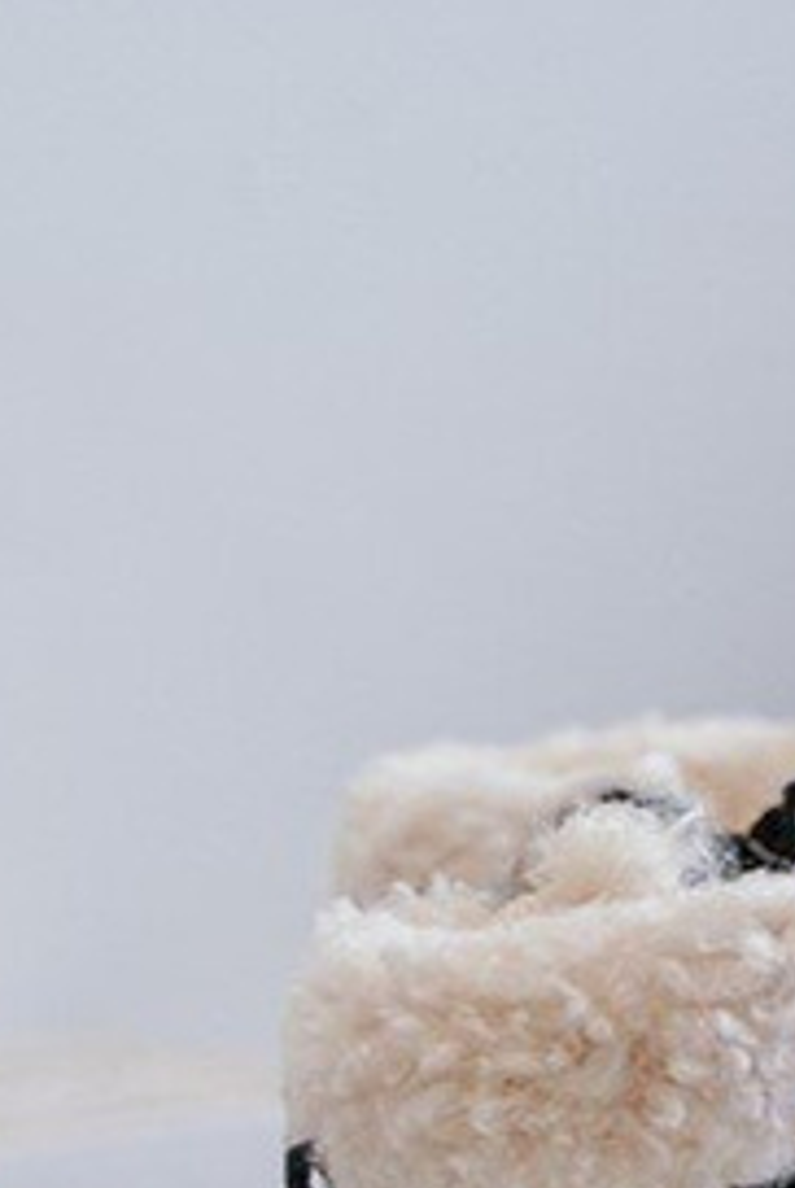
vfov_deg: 12.9
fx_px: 5187
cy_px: 1199
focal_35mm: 157
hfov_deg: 8.6
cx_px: 1035
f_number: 4
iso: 500
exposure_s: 1/100
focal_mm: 57
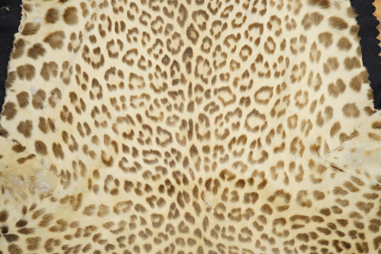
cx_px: 190
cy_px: 127
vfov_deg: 29.9
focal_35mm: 45
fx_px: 476
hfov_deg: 43.6
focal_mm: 30
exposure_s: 1/125
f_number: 3.5
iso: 1250
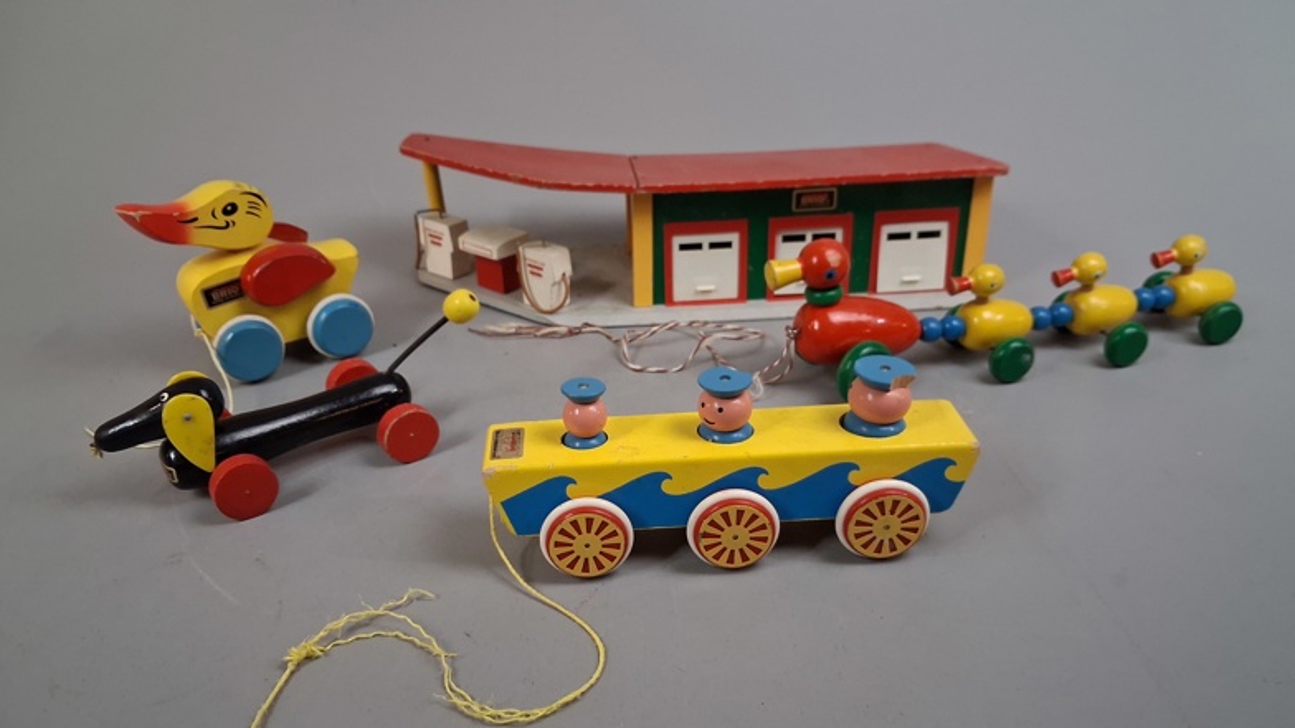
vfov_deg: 38.8
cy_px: 429
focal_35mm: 30
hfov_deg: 64.3
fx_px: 1030
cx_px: 659
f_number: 1.8
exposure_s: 1/100
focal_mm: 4
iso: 500
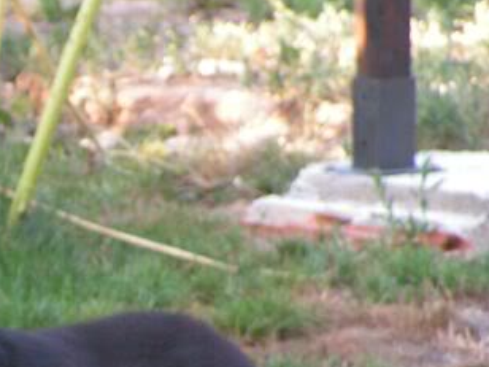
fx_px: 6201
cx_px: -46
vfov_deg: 3.4
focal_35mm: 439
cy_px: 335
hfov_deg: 4.5
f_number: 3.4
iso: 200
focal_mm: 32.4
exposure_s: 1/125
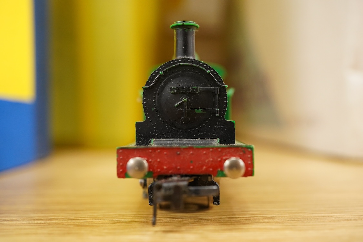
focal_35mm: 45
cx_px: 182
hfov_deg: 43.6
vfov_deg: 29.9
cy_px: 121
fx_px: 454
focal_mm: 30
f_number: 8
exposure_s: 1/80
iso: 2500
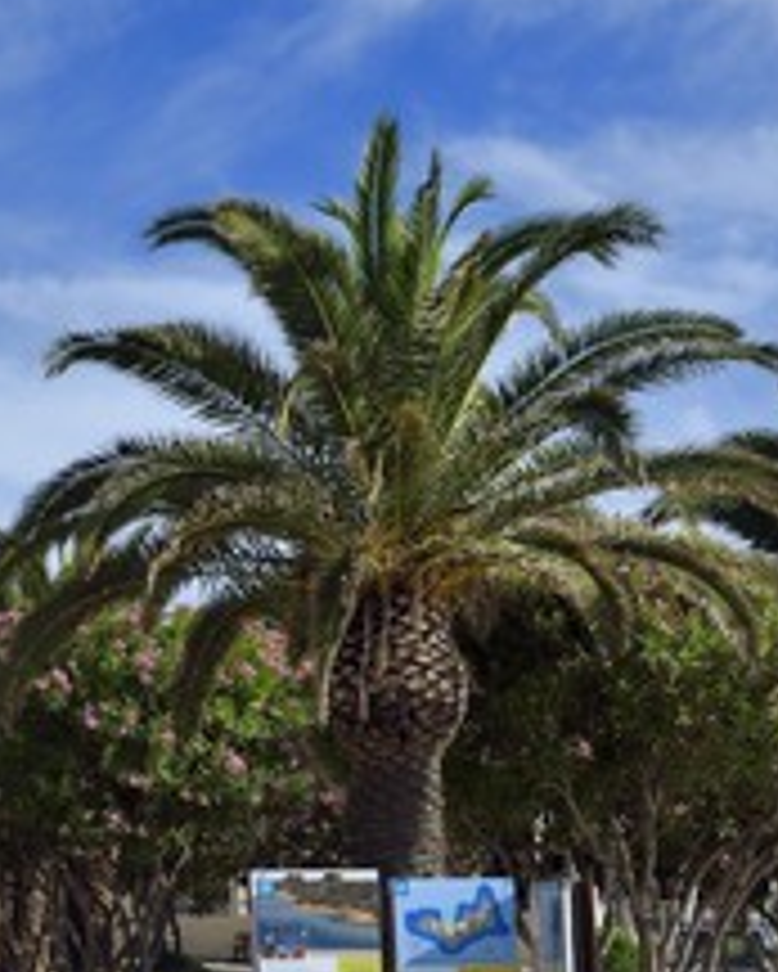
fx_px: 2732
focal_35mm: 95
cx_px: -117
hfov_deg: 15.7
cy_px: 576
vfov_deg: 20.1
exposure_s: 1/400
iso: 200
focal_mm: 52
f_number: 13
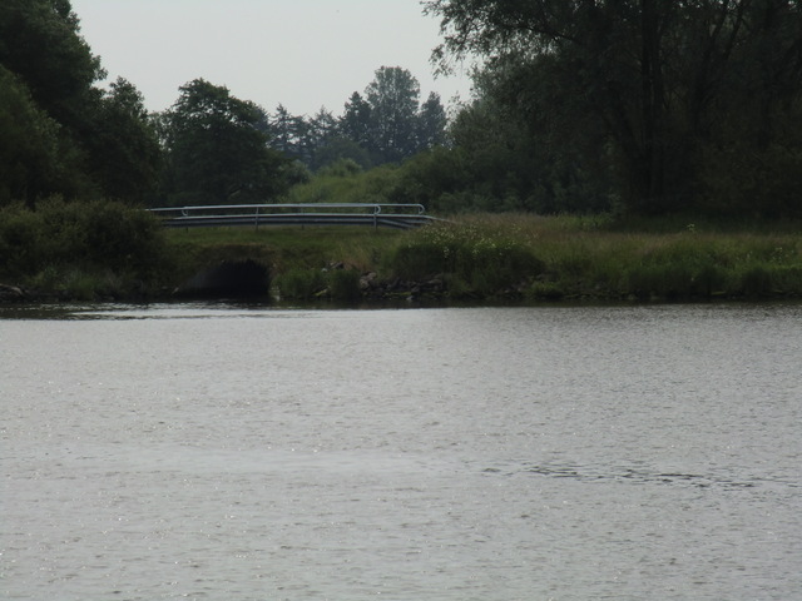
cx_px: 401
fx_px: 5560
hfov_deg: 8.2
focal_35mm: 240
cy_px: 300
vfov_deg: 6.2
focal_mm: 43
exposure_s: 1/500
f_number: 5.7
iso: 64
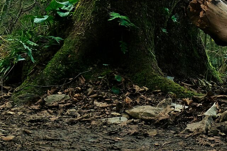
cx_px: -68
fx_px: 826
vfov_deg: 10.4
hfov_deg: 15.0
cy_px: -10
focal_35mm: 131
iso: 100
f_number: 8
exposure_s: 1/6
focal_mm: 23.3
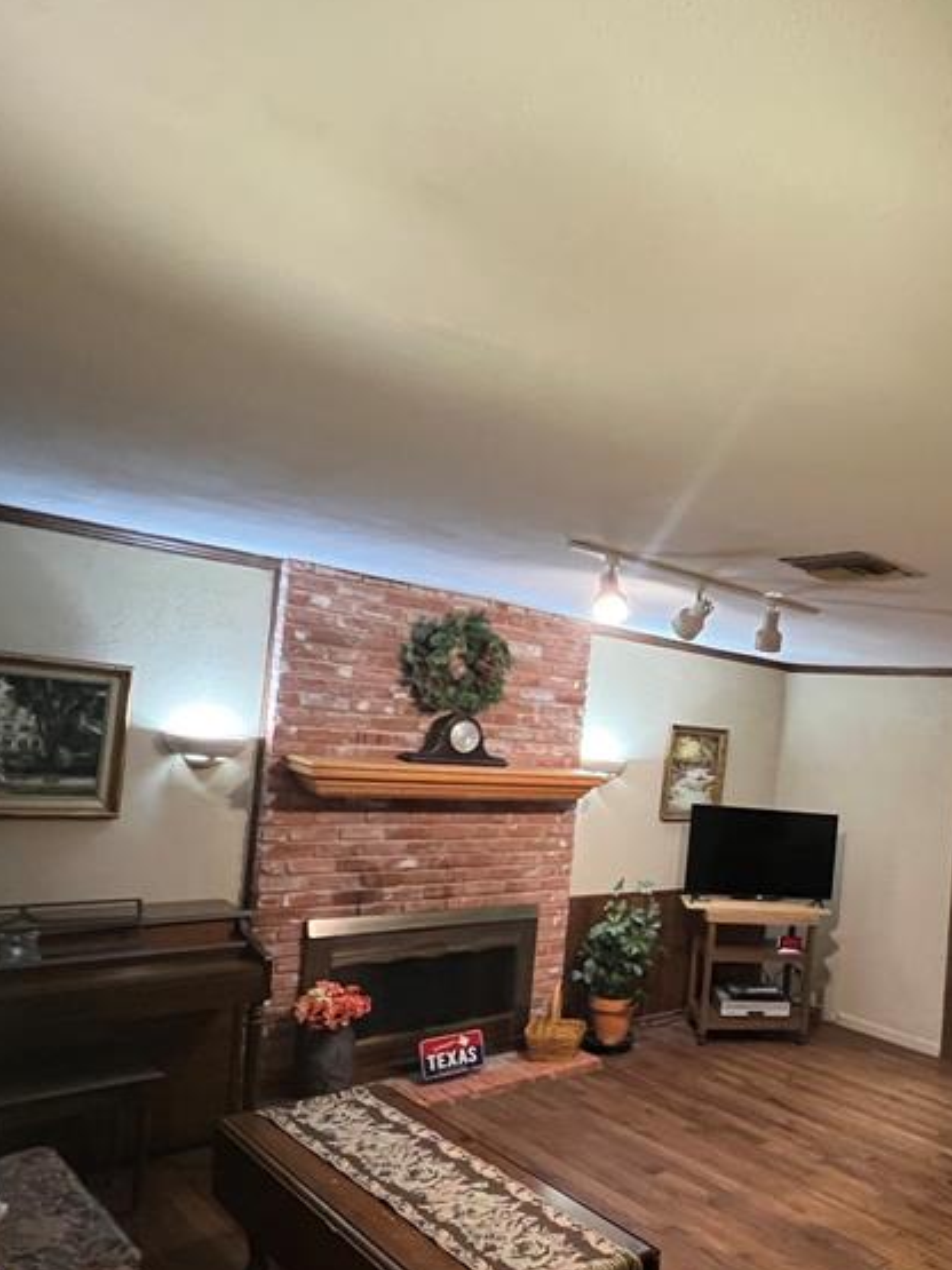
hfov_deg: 51.2
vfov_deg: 71.0
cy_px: 753
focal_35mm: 24
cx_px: 828
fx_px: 880
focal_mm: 1.57
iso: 800
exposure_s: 1/40
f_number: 1.8
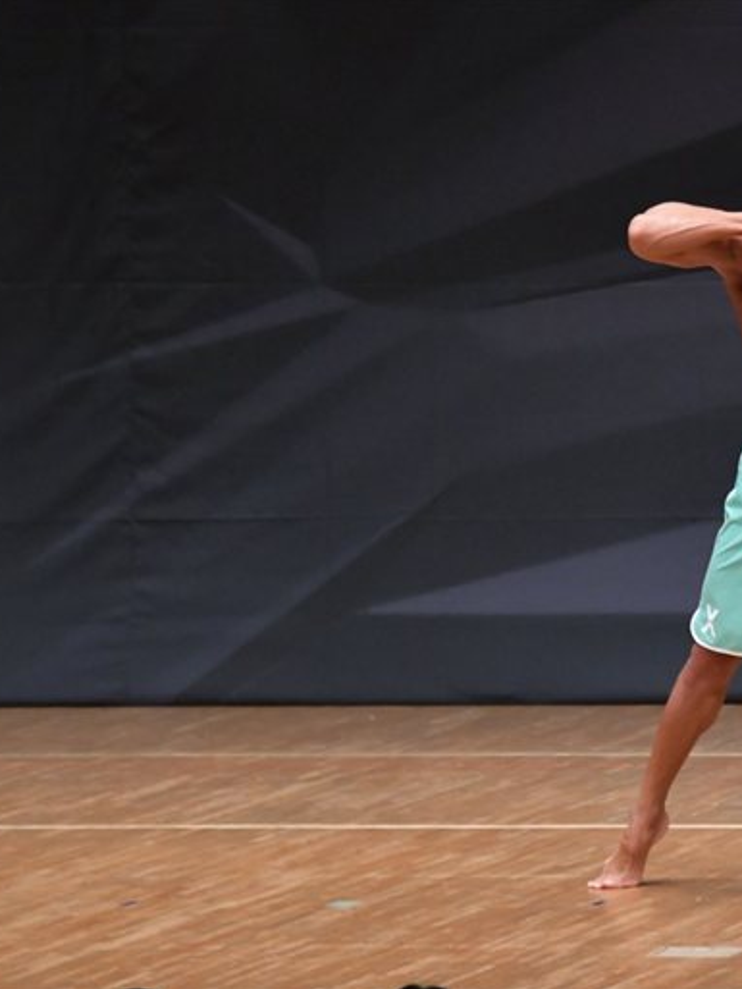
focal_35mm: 414
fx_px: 11827
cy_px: 495
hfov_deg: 3.6
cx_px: 718
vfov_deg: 4.8
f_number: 5.6
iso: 6400
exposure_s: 1/400
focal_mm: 190
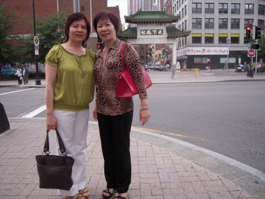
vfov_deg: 49.7
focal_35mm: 28
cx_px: 132
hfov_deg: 63.4
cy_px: 100
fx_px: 214
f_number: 2.7
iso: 100
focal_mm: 5
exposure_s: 1/400
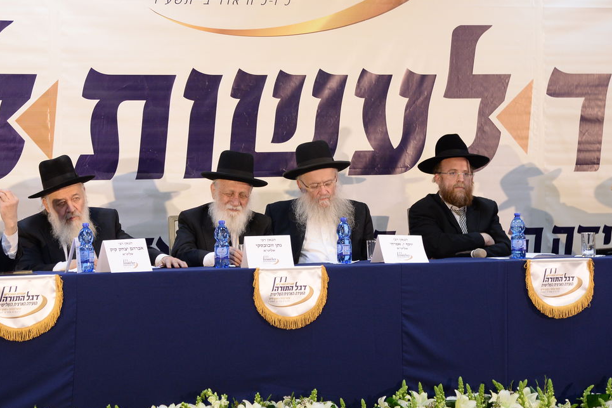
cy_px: 153
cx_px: 248
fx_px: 2023
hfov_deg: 17.2
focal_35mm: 119
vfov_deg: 11.5
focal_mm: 82
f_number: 4.5
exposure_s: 1/80
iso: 1250
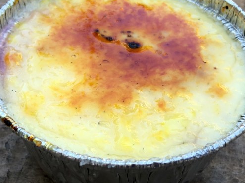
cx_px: 126
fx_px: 290
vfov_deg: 35.0
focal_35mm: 41
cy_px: 84
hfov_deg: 45.8
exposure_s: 1/164
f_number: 2.2
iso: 25
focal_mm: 4.15
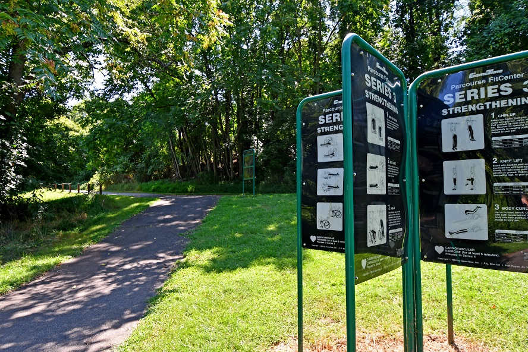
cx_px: 264
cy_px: 176
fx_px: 352
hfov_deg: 73.7
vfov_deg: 53.1
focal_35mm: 24
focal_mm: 16
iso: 220
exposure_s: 1/100
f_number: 7.1
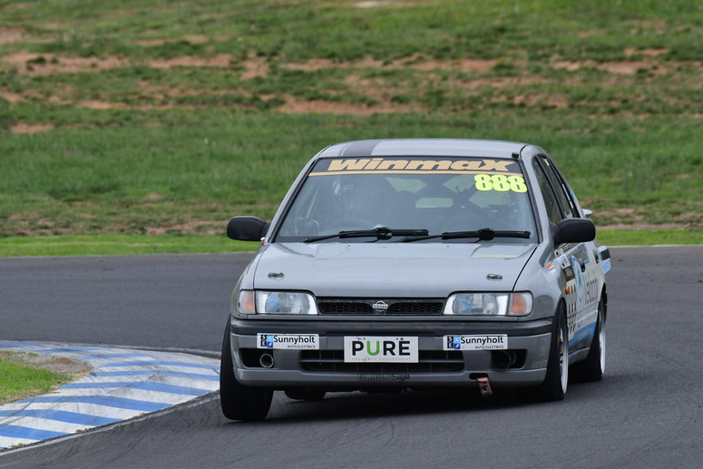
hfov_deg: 2.7
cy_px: 239
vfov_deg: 1.8
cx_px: 359
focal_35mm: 774
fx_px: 15116
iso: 1000
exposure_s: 1/640
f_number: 11
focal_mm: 500
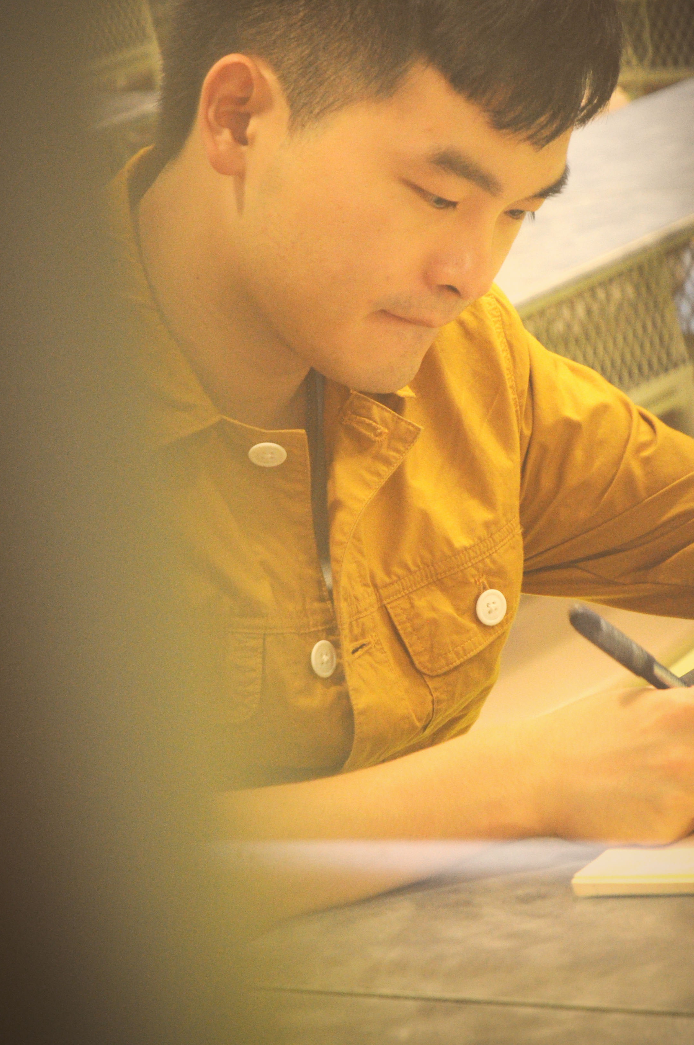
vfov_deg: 12.2
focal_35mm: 169
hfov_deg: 8.1
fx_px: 4890
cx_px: 402
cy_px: 421
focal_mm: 85
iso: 1250
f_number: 5.6
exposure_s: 1/30
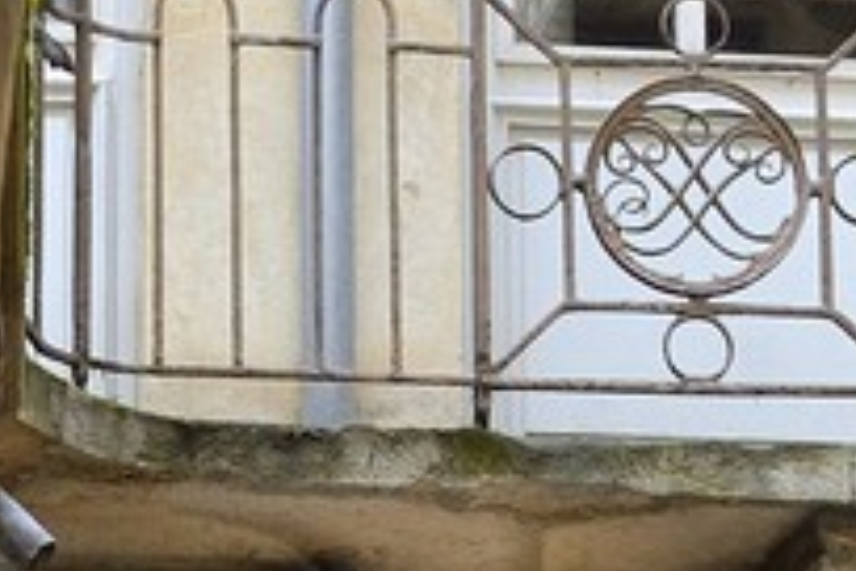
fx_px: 4470
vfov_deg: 7.0
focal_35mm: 188
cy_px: 1167
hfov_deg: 10.9
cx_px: 252
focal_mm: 24
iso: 400
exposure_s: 1/50
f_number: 4.5
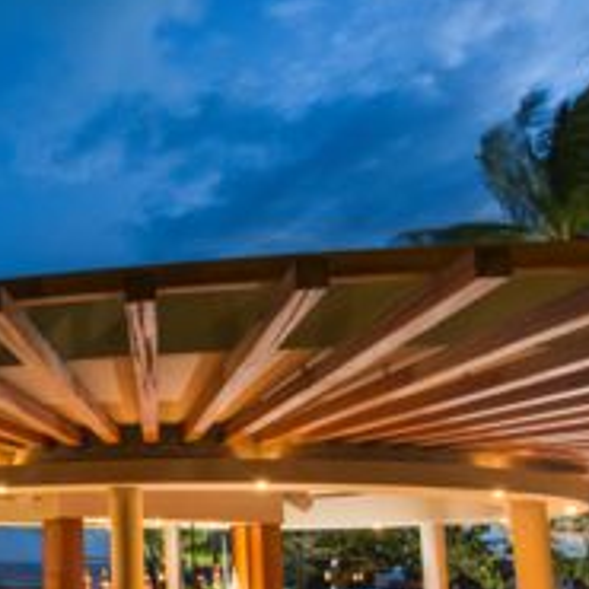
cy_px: 439
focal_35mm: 44
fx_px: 847
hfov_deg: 32.4
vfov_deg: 37.4
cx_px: -99
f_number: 16
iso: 400
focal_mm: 16
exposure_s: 15
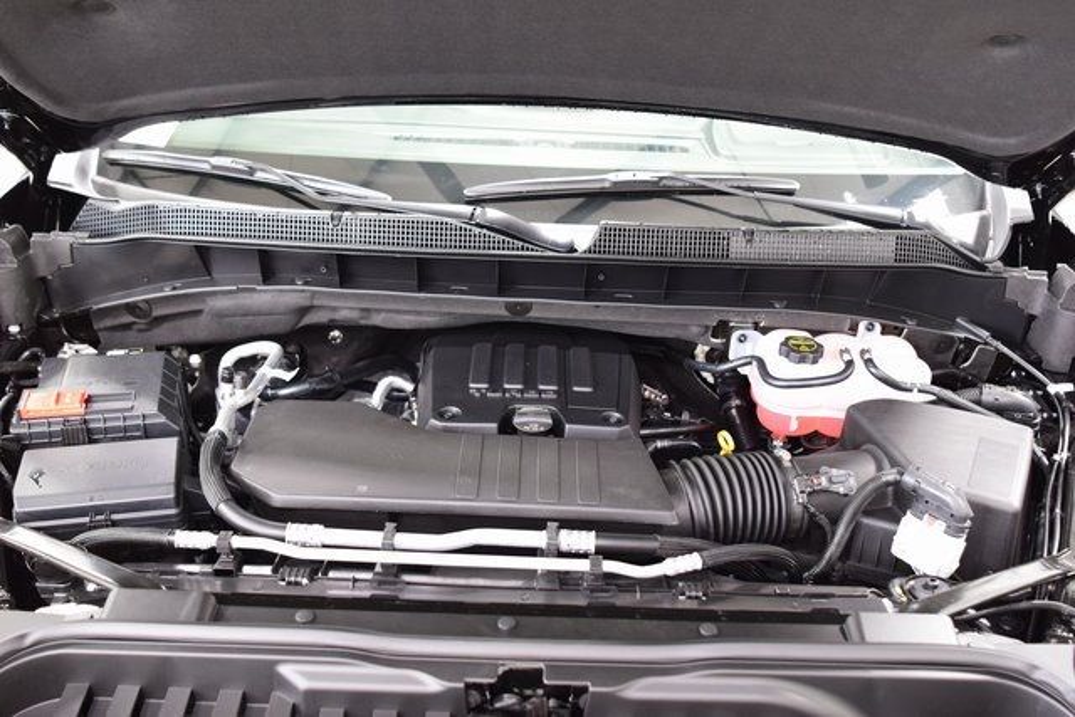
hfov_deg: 53.1
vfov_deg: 36.9
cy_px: 358
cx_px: 538
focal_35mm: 36
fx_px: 1075
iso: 1600
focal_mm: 24
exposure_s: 1/15
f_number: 3.2
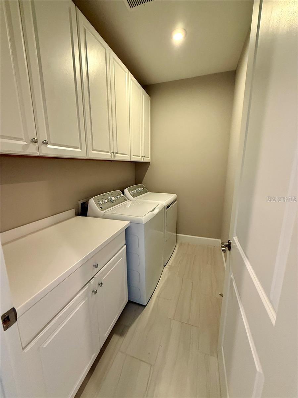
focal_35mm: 14
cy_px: 199
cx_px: 149
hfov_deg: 85.7
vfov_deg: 102.1
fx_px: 161
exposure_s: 1/60
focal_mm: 2.22
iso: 320
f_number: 2.2
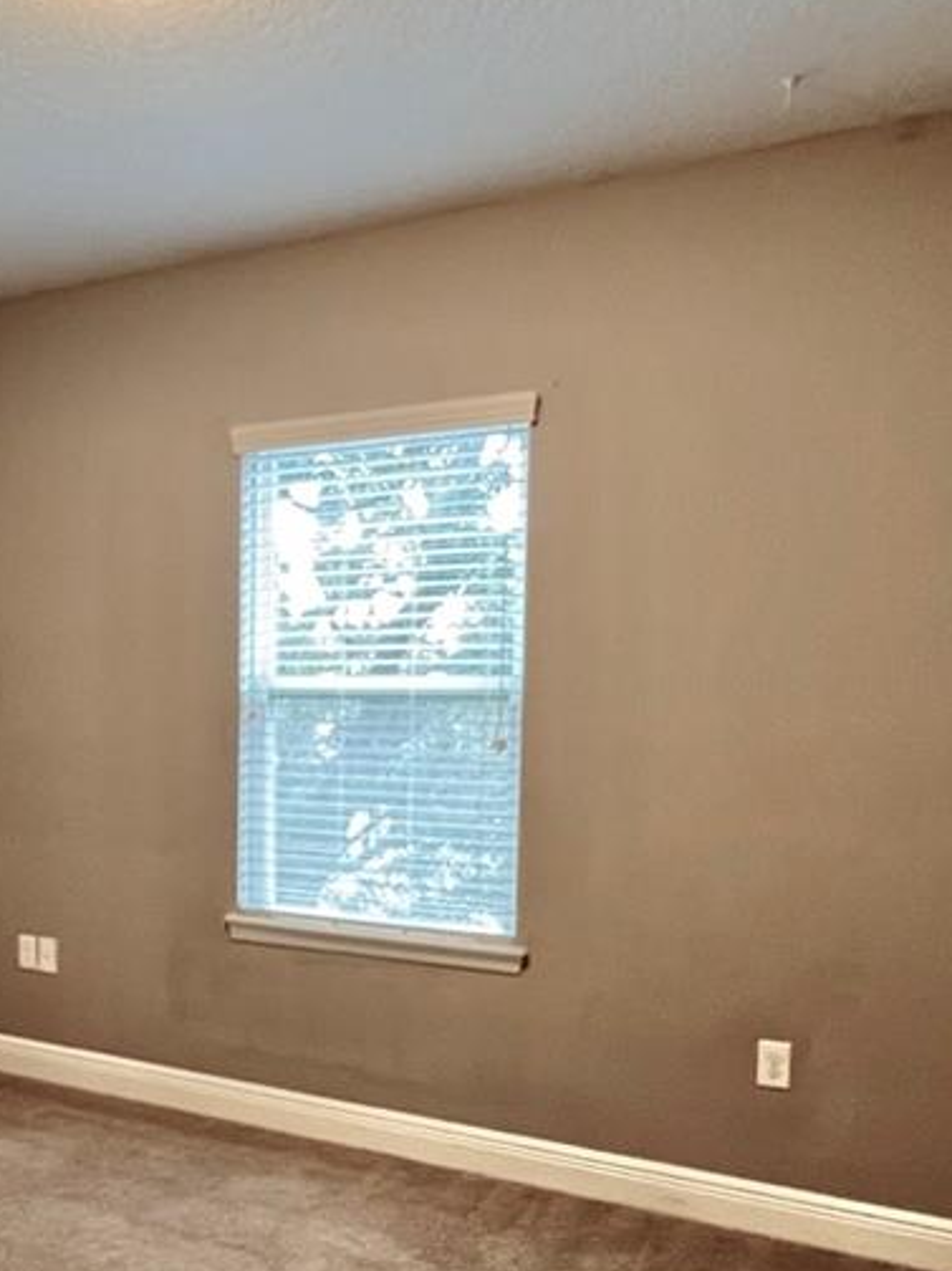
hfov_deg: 43.3
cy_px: 796
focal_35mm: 31
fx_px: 1137
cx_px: 189
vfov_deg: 57.6
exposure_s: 1/60
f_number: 1.8
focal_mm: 1.57
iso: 500
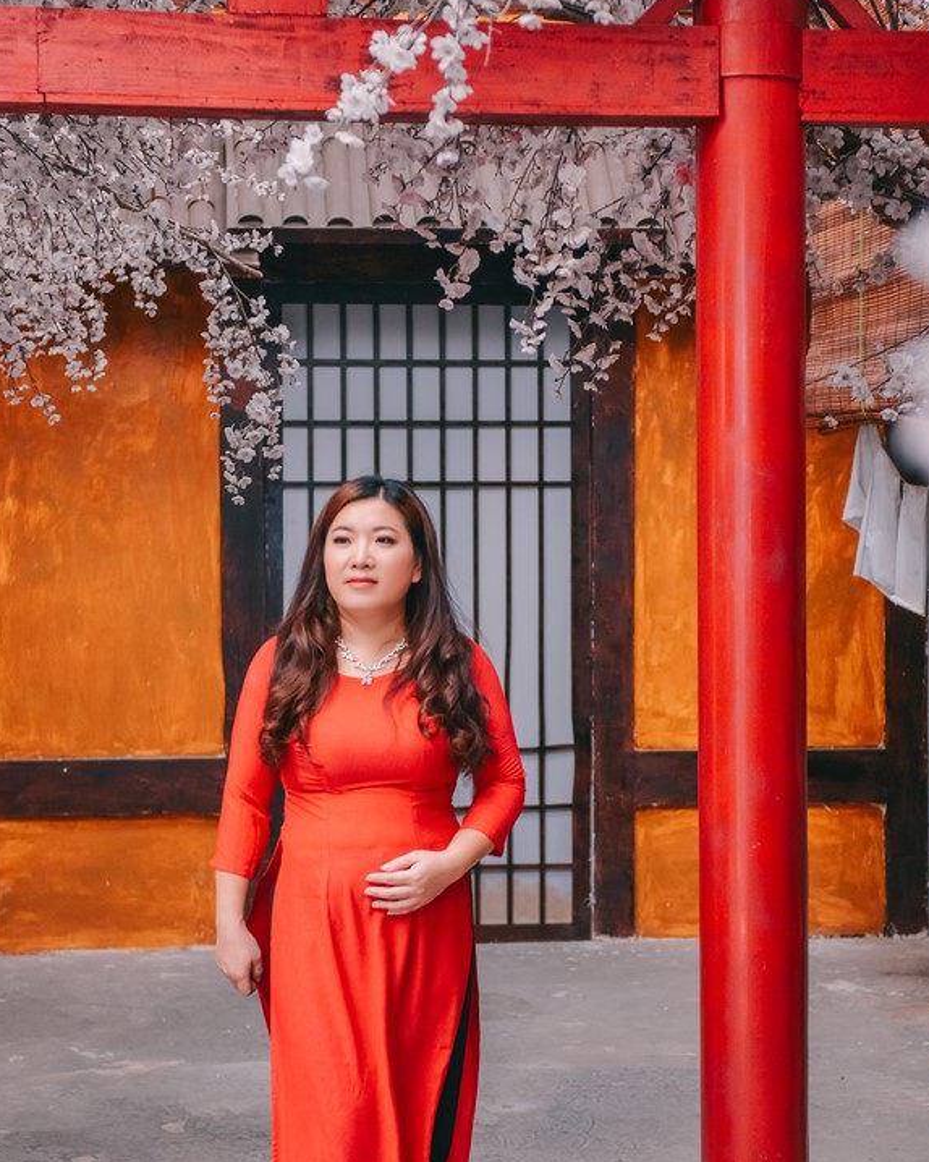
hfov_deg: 19.2
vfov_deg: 23.9
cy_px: 620
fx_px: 2751
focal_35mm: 80
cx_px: 476
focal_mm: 48
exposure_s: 1/250
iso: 320
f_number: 2.8
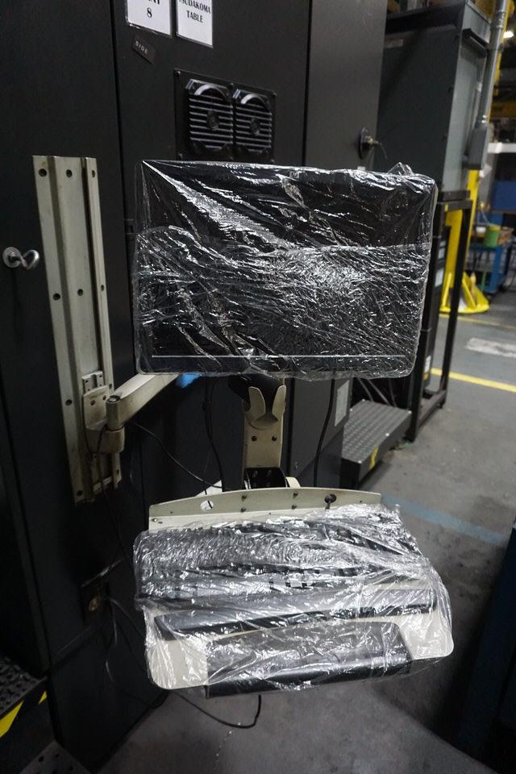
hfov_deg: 53.1
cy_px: 387
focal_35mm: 24
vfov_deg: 73.7
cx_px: 258
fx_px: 516
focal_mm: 16
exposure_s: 1/100
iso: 3200
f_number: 3.5
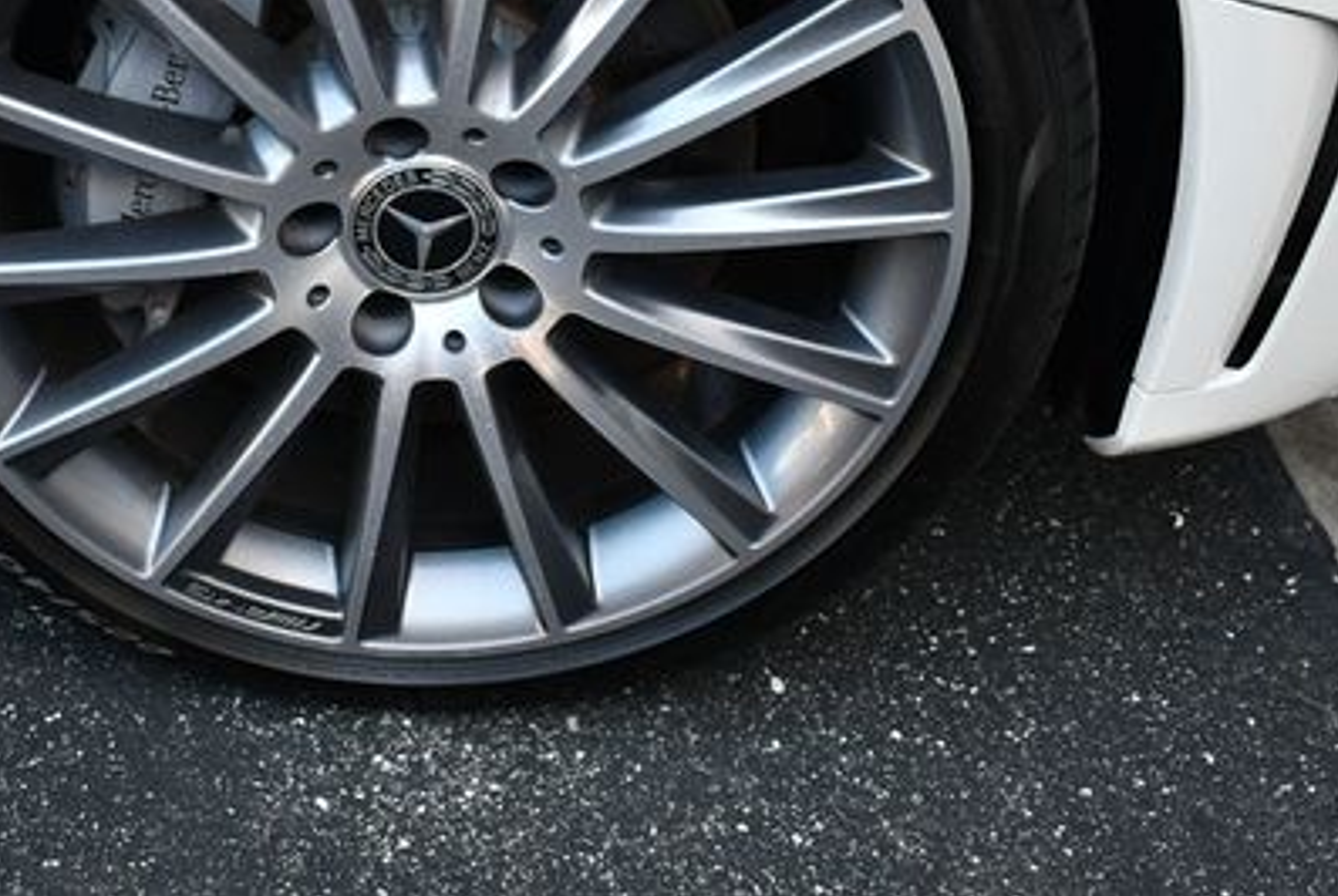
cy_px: 179
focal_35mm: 58
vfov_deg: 23.1
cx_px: 388
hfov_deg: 33.9
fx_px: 2159
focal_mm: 18
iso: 500
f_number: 3.5
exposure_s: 1/250
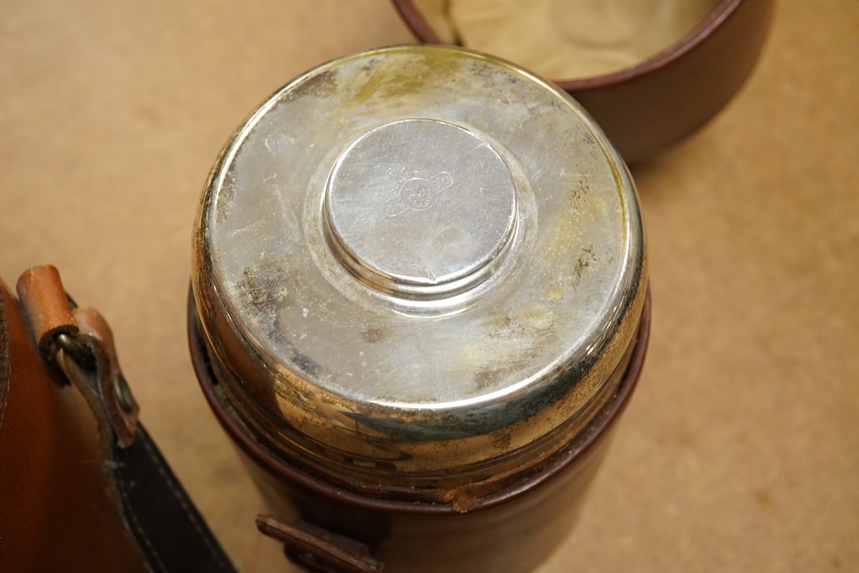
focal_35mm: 45
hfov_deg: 43.6
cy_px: 286
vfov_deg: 29.9
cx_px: 430
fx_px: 1074
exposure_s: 1/200
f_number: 9
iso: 2500
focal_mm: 30
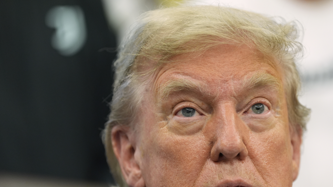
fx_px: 2216
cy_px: 126
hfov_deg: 8.6
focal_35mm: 251
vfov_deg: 4.8
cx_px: 194
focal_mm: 200
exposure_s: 1/400
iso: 2000
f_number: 3.2
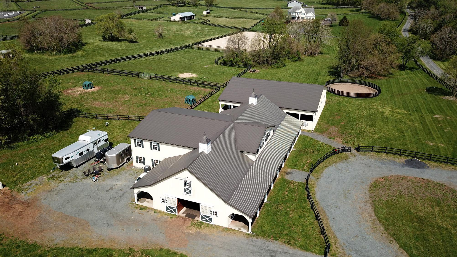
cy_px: 117
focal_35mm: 29
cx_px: 226
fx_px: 351
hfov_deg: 66.1
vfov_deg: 40.1
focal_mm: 4.73
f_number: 2.2
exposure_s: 1/1773
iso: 100
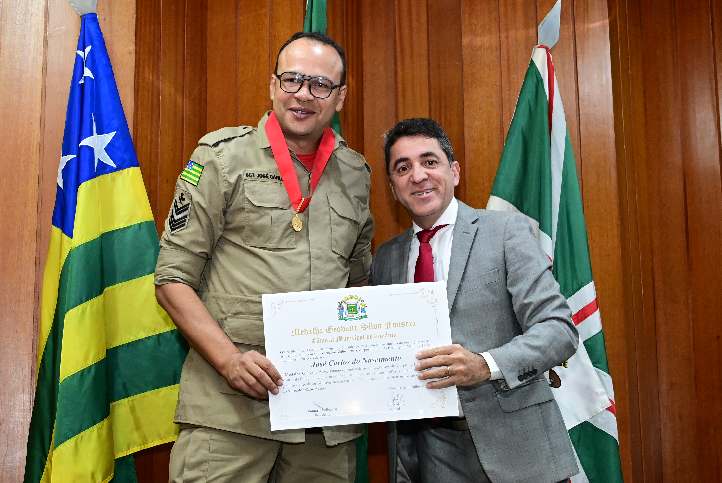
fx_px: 1164
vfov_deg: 23.4
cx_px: 361
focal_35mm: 58
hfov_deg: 34.5
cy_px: 242
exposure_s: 1/125
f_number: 4.5
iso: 4000
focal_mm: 39
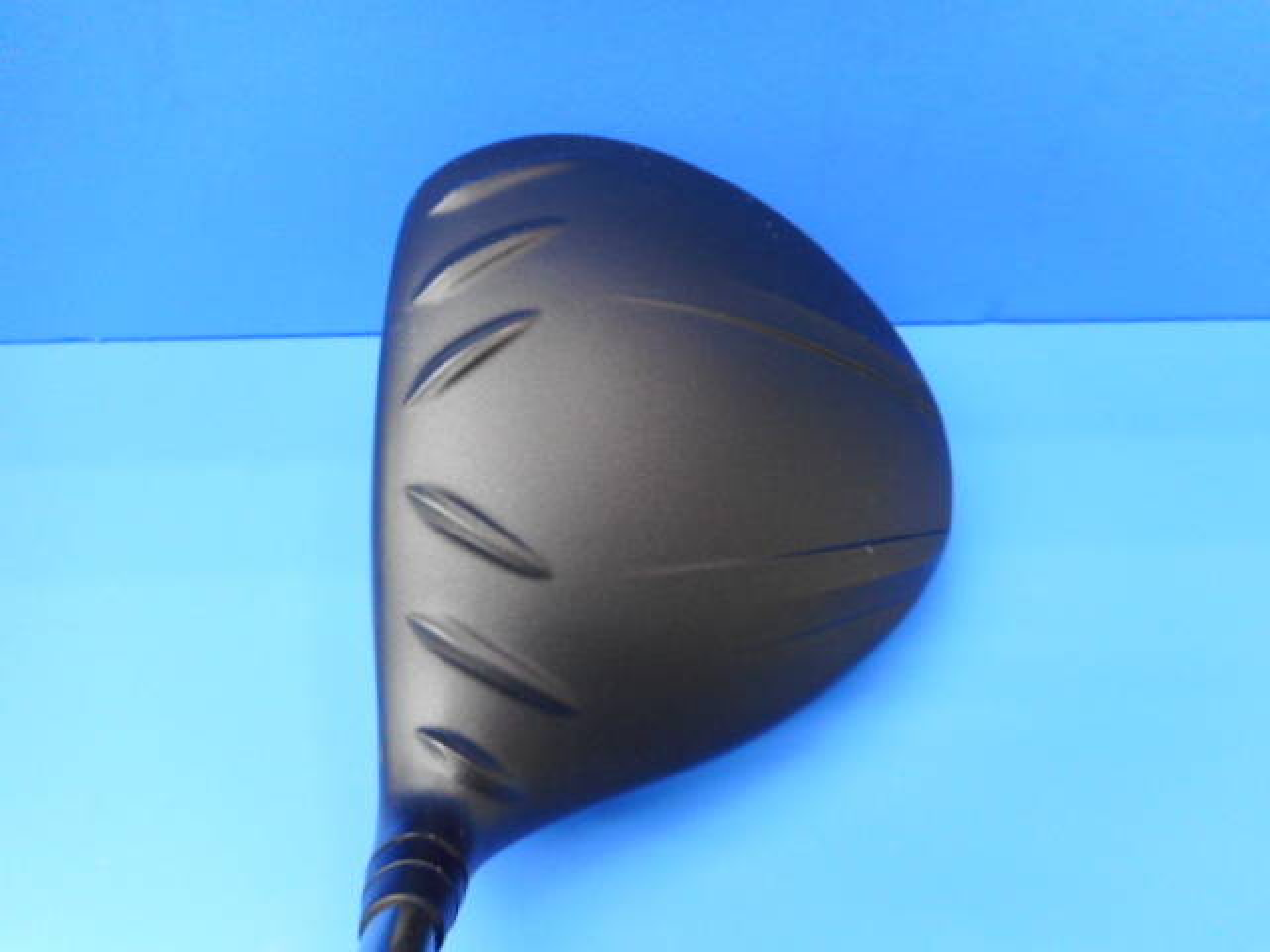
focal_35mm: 25
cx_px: 635
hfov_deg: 69.4
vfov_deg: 54.9
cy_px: 476
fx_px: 917
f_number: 3.7
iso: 220
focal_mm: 4.5
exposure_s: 1/30
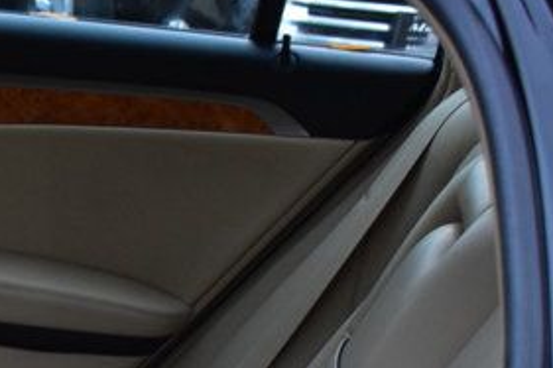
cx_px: -386
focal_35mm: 131
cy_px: 539
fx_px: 2011
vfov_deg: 10.1
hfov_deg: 14.2
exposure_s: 1/15
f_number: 5.6
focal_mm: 24
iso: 1600
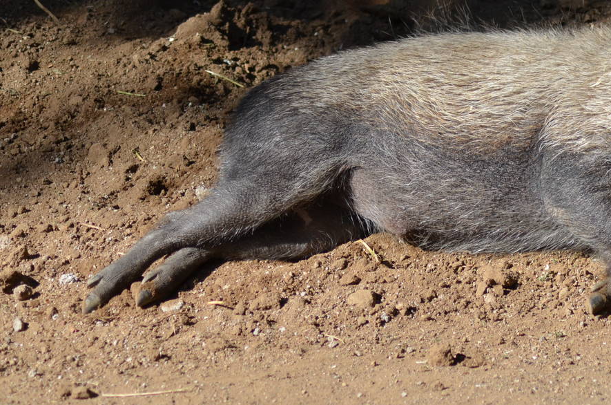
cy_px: 101
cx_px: 518
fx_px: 6893
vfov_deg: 3.4
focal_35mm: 407
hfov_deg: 5.1
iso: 400
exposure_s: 1/1600
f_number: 5
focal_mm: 150
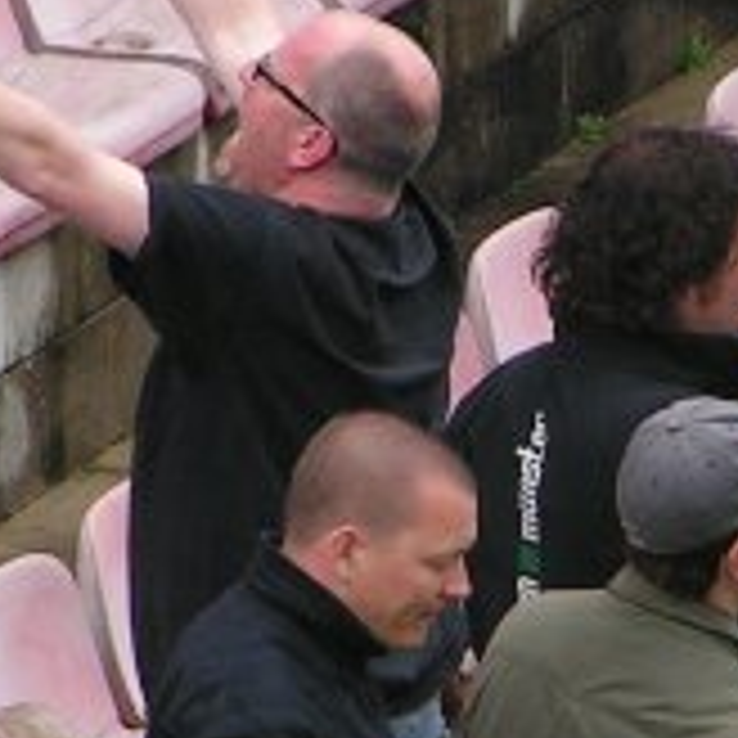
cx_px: 873
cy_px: 212
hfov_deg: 1.9
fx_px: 22528
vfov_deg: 1.9
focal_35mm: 934
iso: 50
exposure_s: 1/200
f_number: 4.5
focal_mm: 33
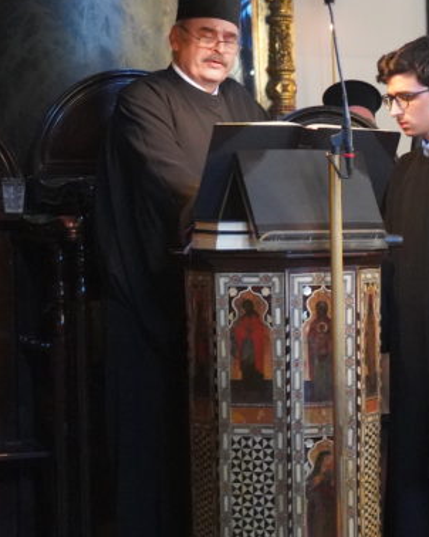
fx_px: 1779
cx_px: 609
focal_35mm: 112
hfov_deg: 13.1
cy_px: 329
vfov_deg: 17.1
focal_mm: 44
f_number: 4
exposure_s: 1/100
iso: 12800
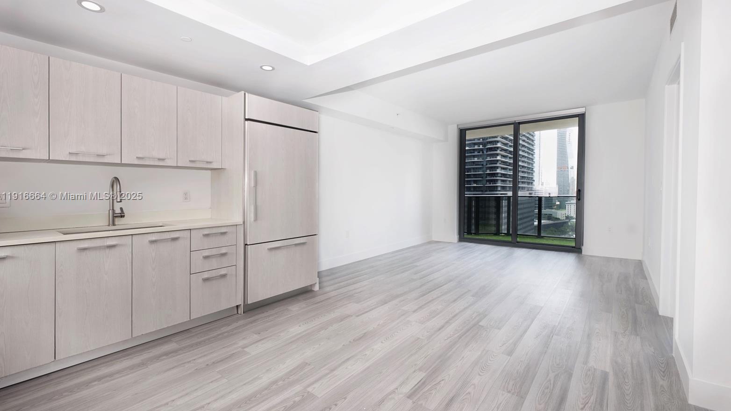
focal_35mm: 15
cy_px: 197
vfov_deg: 70.5
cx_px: 366
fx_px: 291
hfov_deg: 103.0
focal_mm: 14
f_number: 5
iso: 800
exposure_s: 1/250
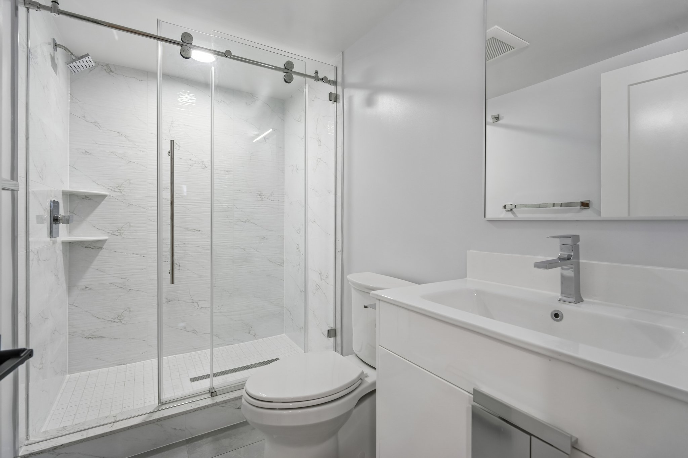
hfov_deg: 96.7
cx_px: 344
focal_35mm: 16
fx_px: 306
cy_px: 229
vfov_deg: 73.7
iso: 400
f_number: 8
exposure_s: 1/10
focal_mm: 16
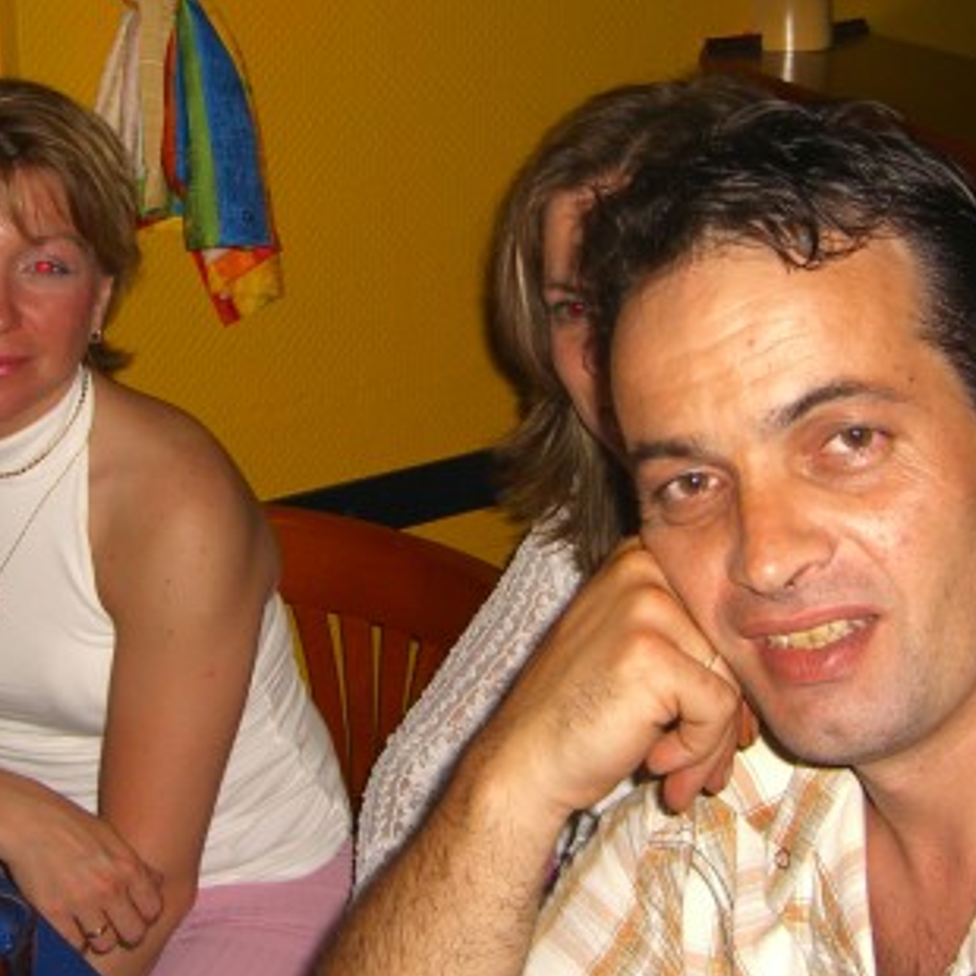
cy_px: 381
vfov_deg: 26.4
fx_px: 2073
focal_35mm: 65
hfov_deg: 26.5
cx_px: 479
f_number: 2.8
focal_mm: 7.9
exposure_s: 1/60
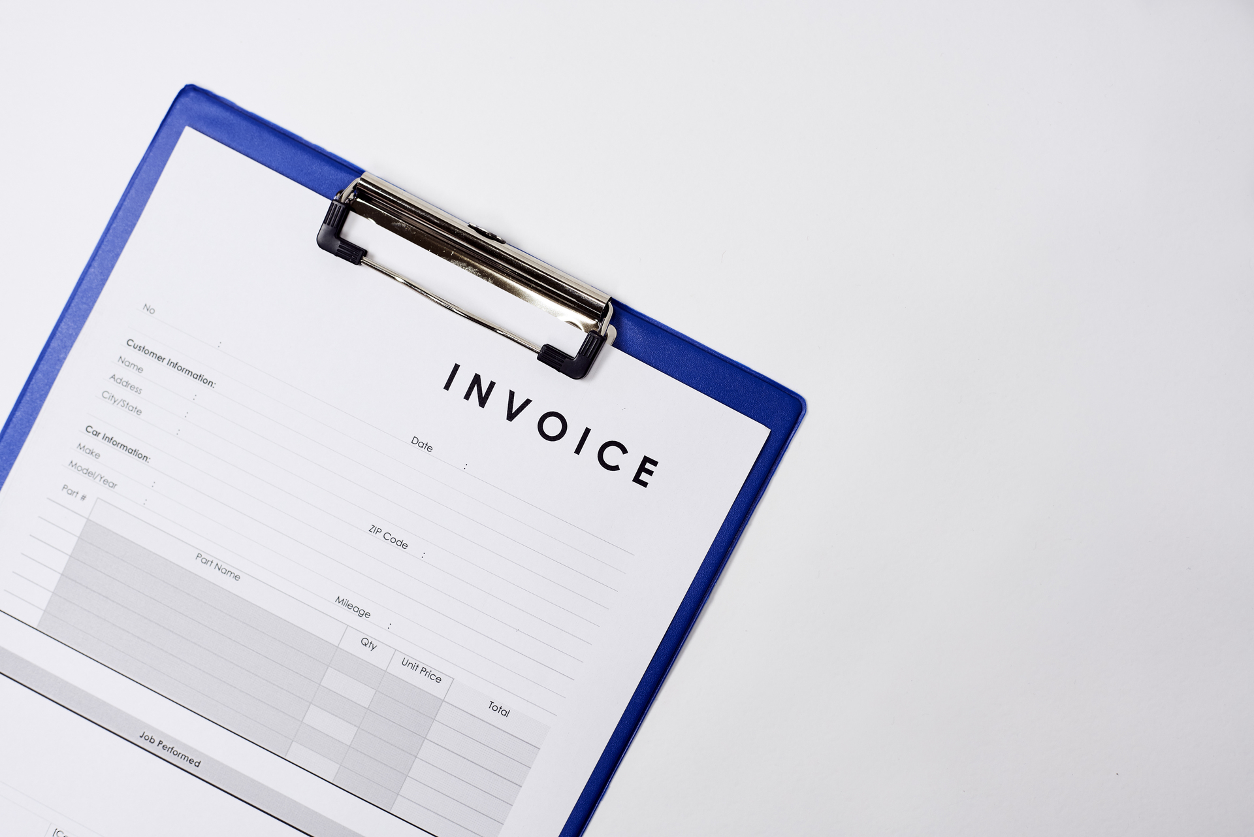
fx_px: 1742
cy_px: 418
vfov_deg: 27.0
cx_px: 627
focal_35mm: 50
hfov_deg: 39.6
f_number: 4.5
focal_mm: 50
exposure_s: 1/125
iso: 640
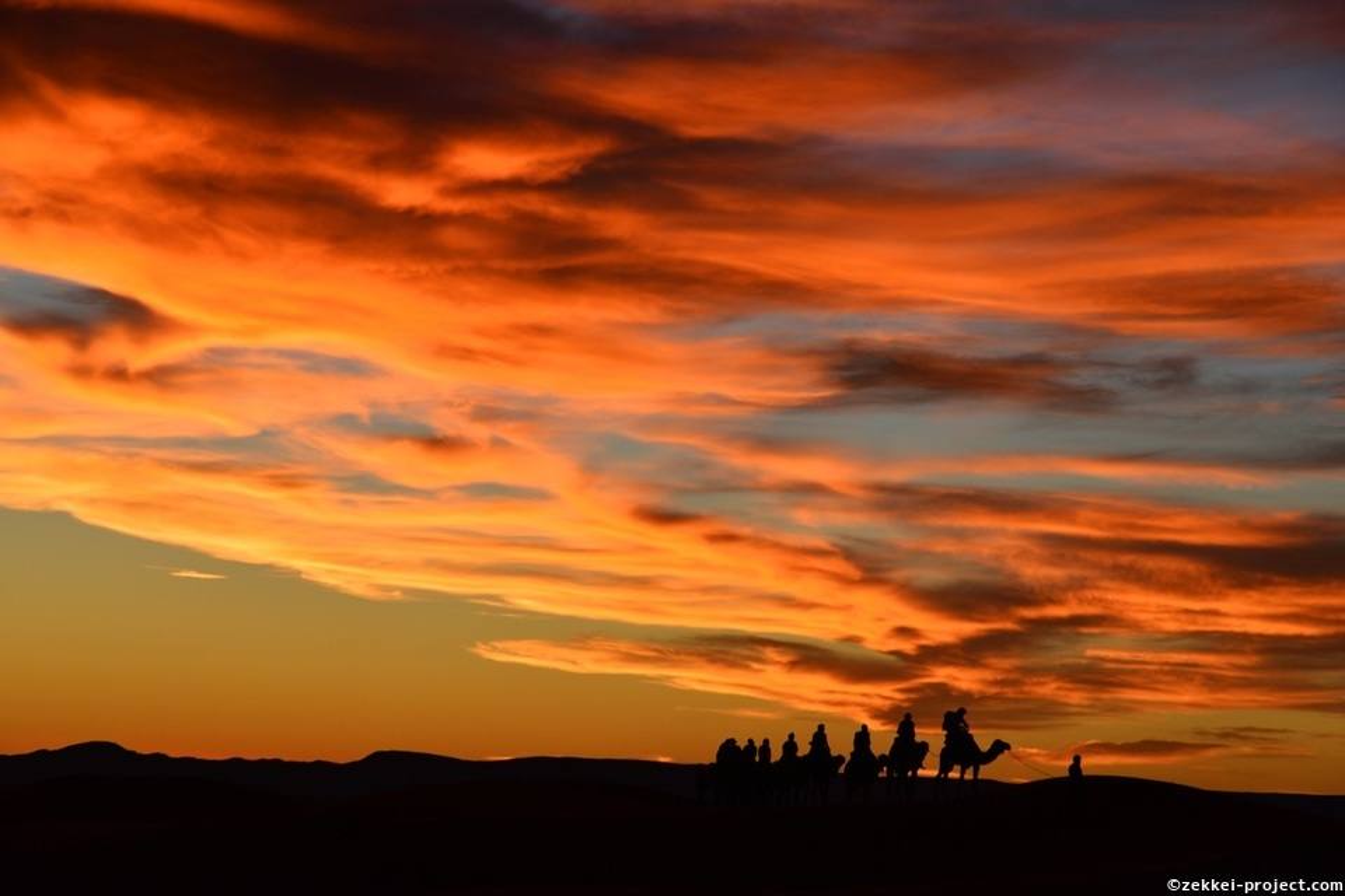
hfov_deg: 19.5
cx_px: 672
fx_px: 3923
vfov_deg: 13.0
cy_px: 448
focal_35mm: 105
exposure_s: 1/800
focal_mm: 105
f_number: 8
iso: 400
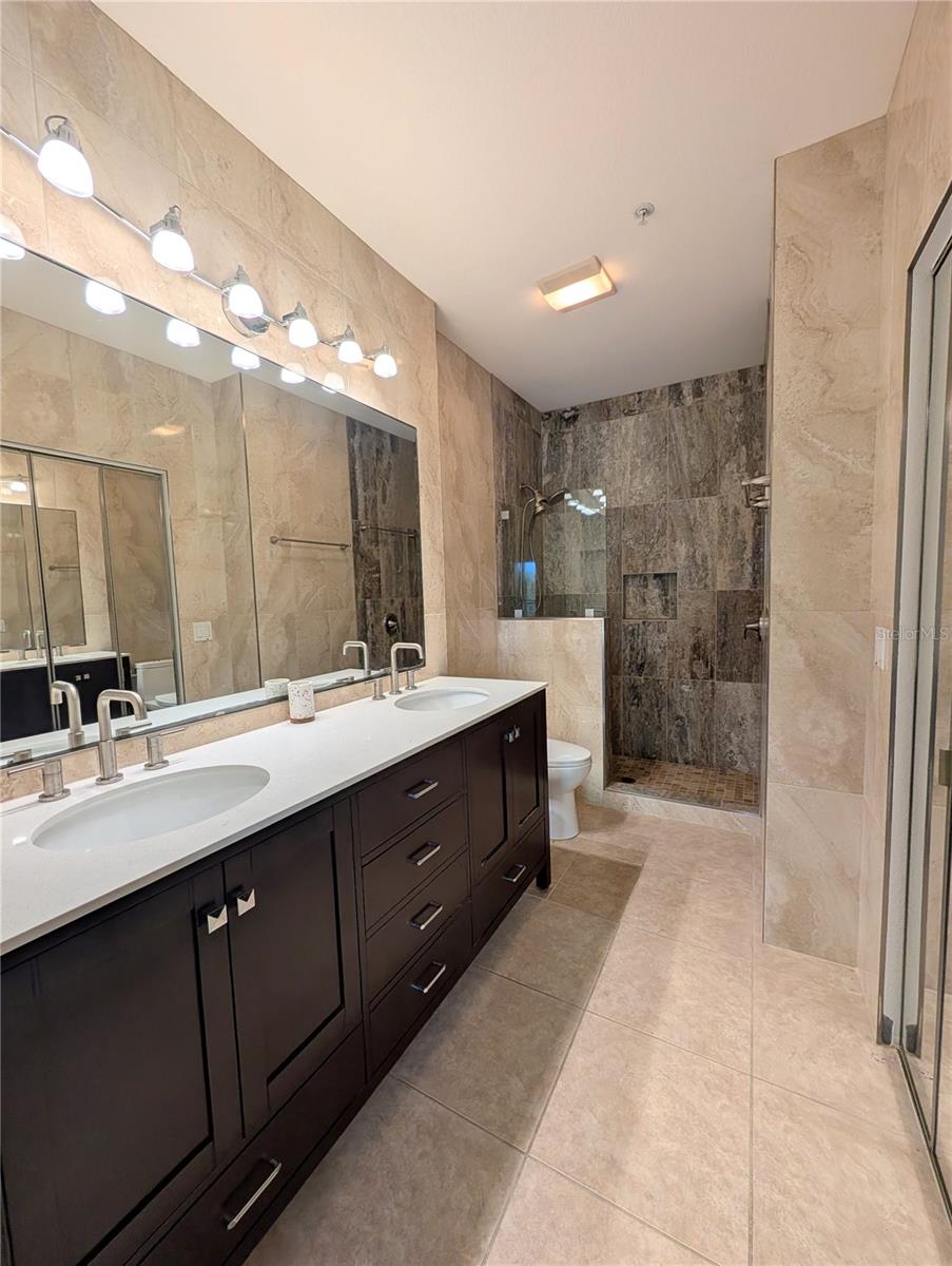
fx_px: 439
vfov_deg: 110.5
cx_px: 476
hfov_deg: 94.6
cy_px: 633
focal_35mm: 12
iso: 51
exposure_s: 1/120
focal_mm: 2.02
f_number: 1.7
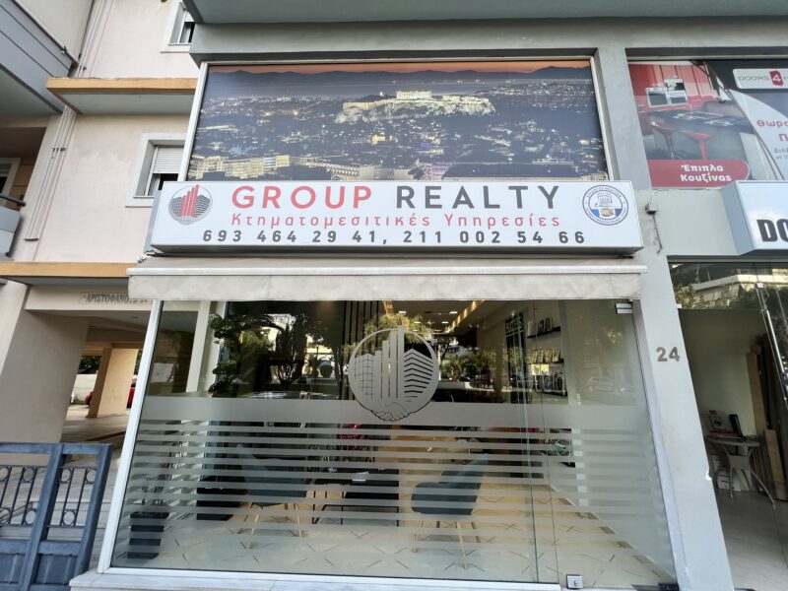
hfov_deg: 106.2
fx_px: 296
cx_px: 394
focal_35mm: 13
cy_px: 296
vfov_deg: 89.9
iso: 32
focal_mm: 1.57
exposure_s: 1/168
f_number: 1.8
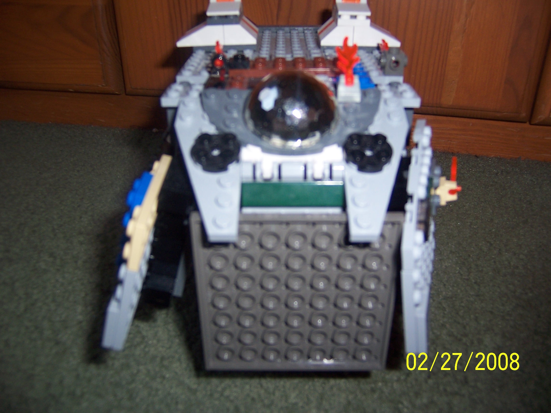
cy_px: 206
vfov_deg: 42.9
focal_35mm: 33
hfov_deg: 55.4
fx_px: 525
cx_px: 276
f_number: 2.8
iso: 80
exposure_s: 1/60
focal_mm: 5.5
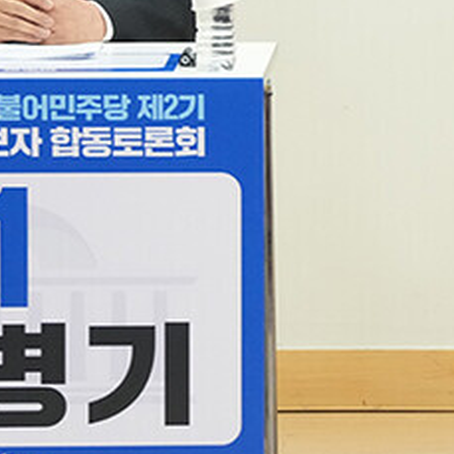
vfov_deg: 2.9
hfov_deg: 2.9
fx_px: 8844
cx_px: 579
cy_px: 71
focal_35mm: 596
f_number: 4.5
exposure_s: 1/200
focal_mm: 167
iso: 3200
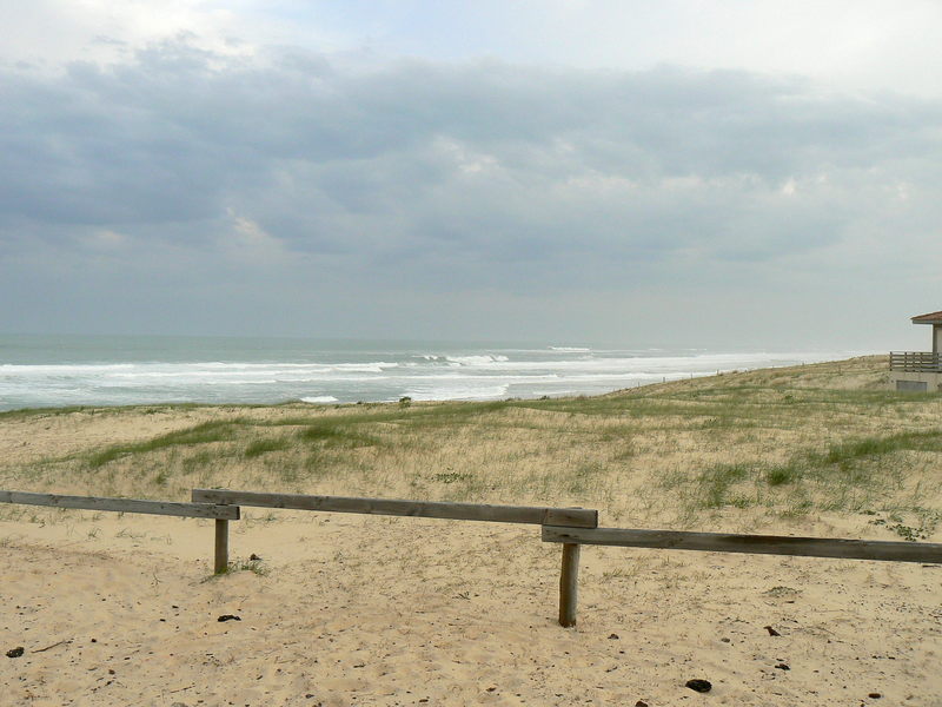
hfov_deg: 51.4
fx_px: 980
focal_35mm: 36
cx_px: 471
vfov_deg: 39.7
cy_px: 354
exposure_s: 1/320
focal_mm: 6
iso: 80
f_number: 5.6
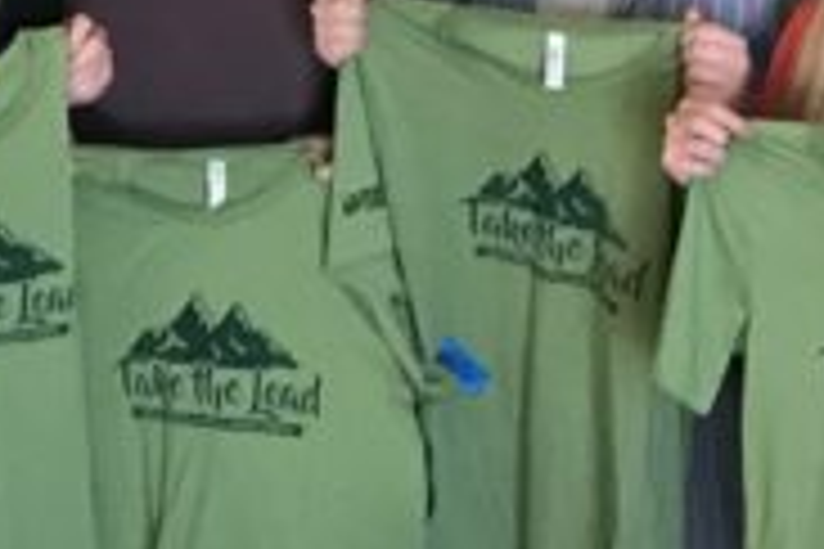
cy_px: -886
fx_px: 3731
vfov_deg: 7.7
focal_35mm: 163
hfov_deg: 12.3
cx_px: -135
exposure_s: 1/30
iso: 40
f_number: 1.8
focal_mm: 3.99
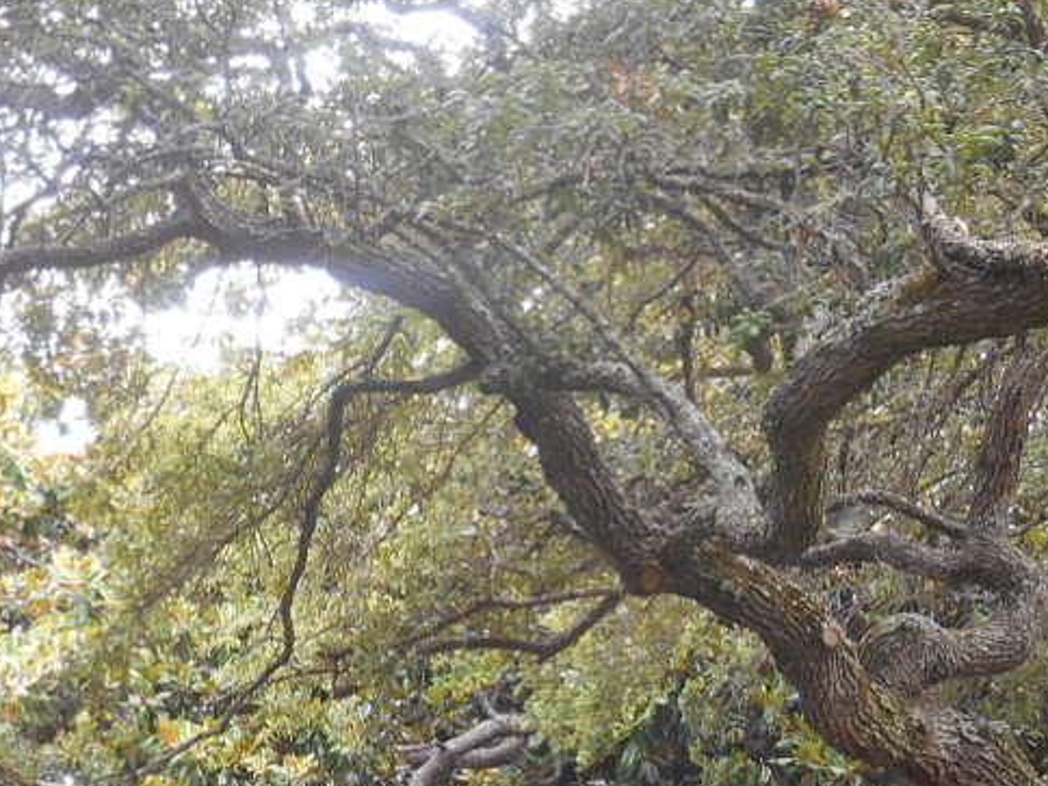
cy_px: 1026
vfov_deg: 9.6
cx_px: 299
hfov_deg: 13.0
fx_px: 4602
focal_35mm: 152
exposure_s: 1/40
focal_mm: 8.3
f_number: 4
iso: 80
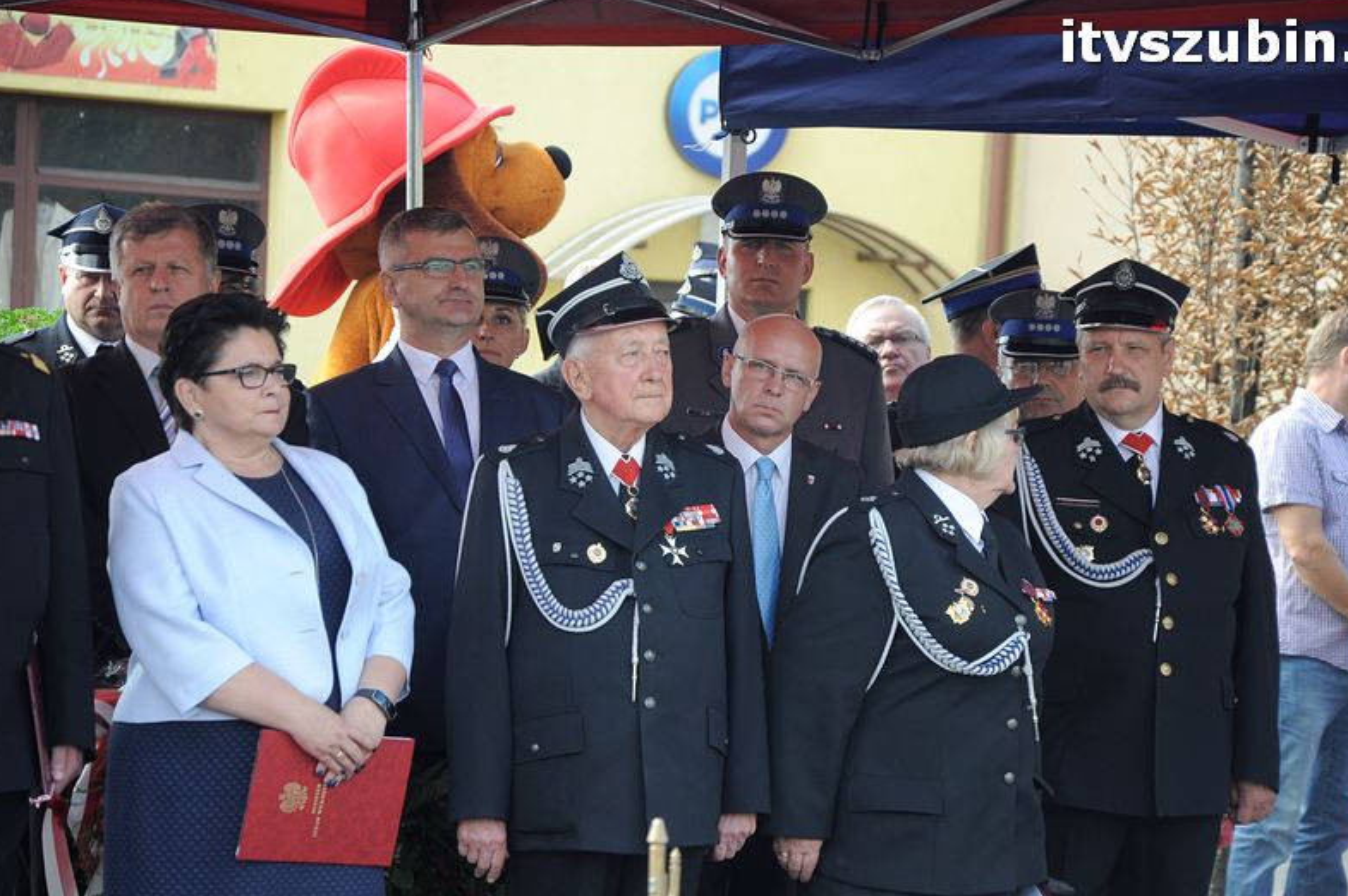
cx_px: 718
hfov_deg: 12.1
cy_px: 475
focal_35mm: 171
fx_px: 6380
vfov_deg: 8.0
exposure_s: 1/125
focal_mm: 105
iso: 400
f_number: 5.6
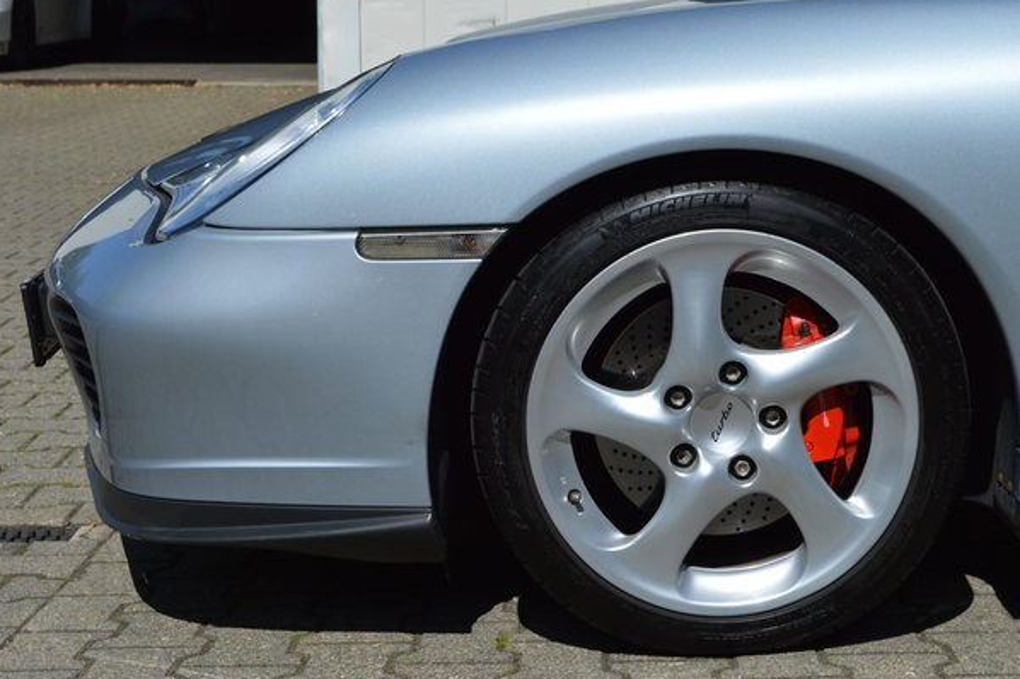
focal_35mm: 77
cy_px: 410
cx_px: 612
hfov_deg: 26.3
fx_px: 2180
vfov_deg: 17.7
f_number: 10
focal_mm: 40
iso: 100
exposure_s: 1/400
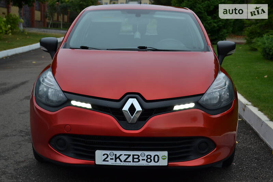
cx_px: 136
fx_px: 500
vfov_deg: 20.6
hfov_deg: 30.5
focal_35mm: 66
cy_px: 91
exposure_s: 1/200
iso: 200
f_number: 5.3
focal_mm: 44
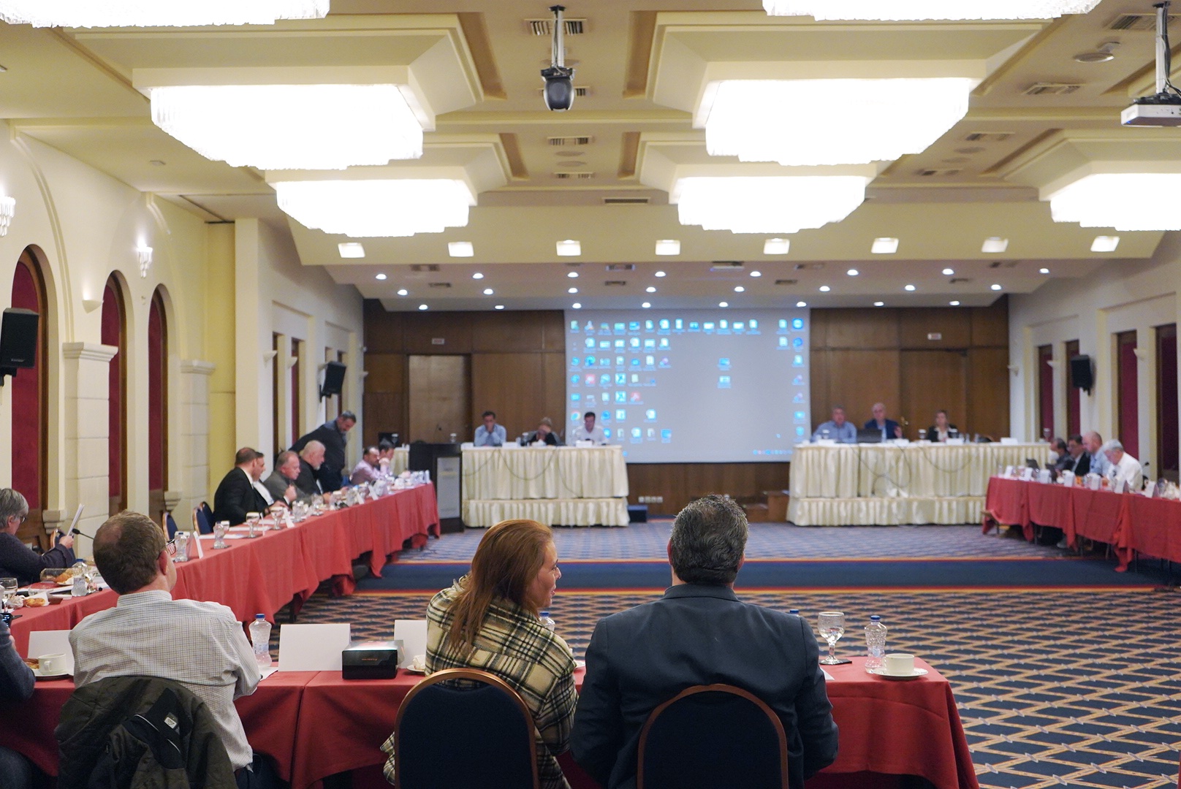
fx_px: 1576
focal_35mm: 48
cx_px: 590
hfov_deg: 41.1
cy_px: 394
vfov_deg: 28.1
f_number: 4.5
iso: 4000
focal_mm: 48
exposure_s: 1/160
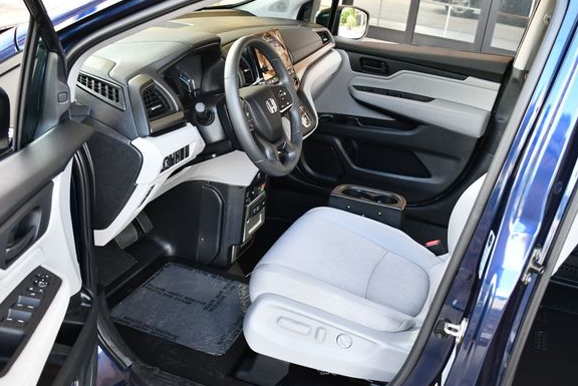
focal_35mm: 40
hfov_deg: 48.4
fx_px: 643
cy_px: 206
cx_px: 275
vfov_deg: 33.4
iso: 800
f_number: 3.5
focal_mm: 18
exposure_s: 1/160
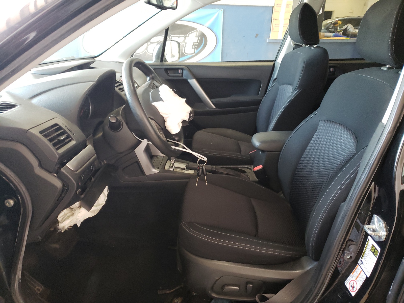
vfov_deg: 53.1
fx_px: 303
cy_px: 152
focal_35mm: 26
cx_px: 202
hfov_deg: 67.3
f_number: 1.5
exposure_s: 1/60.2
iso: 301
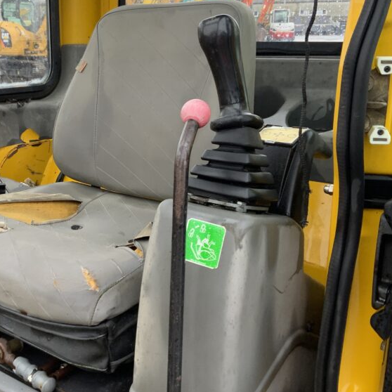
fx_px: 602
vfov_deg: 36.0
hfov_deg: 35.6
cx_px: 121
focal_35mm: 47
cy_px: 183
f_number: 1.8
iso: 40
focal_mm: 3
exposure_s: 1/122
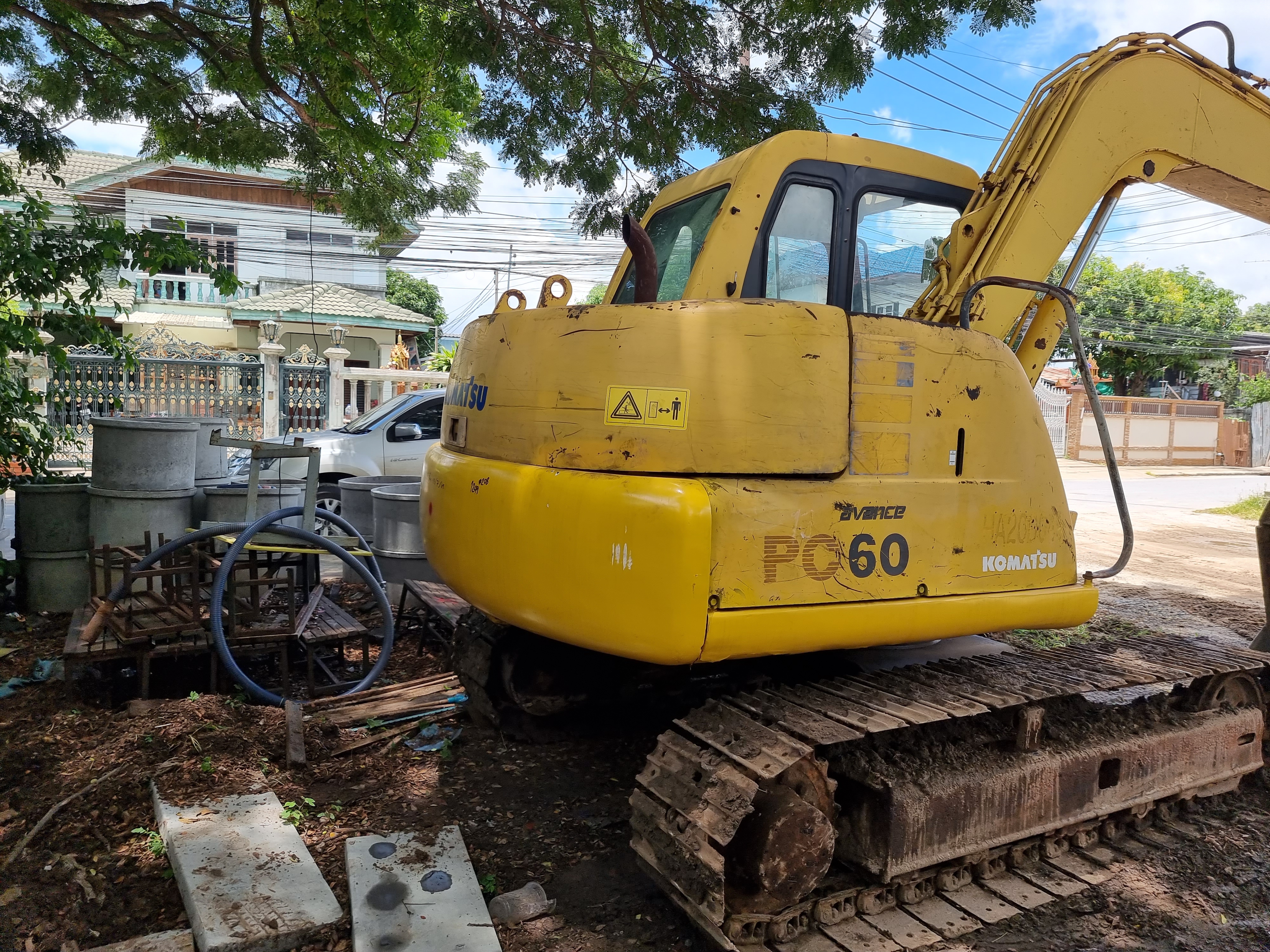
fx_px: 881
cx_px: 635
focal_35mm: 24
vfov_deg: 56.8
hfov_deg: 71.6
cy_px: 476
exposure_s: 1/431
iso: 50
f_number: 1.8
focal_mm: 6.7
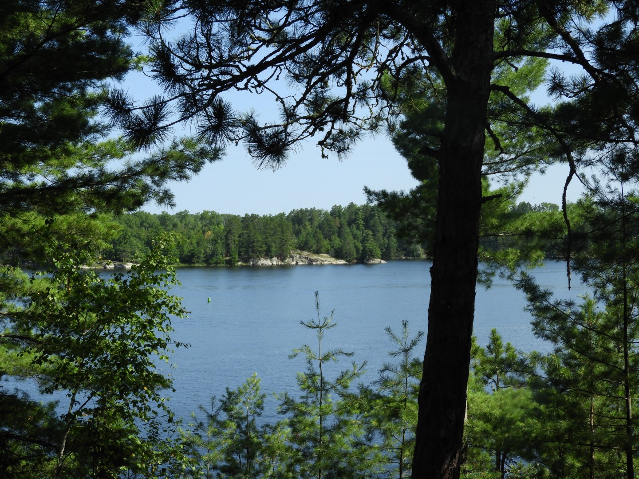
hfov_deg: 32.2
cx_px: 320
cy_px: 240
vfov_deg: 24.4
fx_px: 1108
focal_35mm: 60
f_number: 4.2
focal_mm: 10.7
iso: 100
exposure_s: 1/640
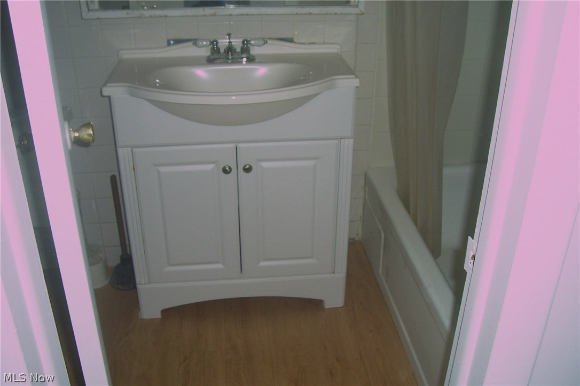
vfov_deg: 38.8
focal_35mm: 34
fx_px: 548
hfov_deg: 55.8
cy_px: 193
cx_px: 290
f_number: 2.7
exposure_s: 1/60
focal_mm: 5.6
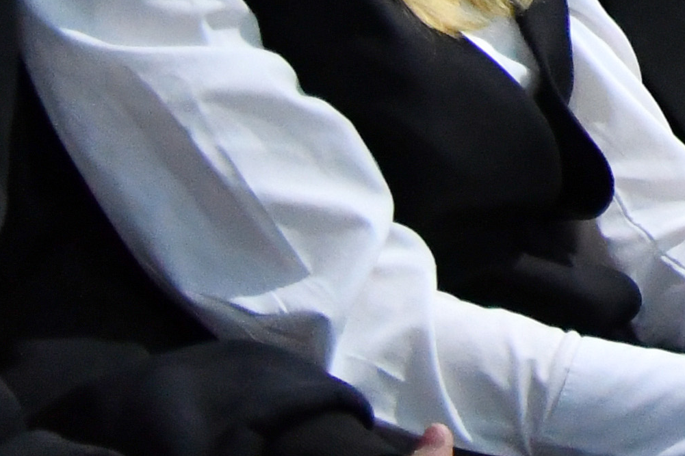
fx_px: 4128
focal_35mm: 217
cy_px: -571
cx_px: 1552
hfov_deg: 8.7
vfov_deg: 6.1
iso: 3200
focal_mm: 26
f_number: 3.5
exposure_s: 1/80
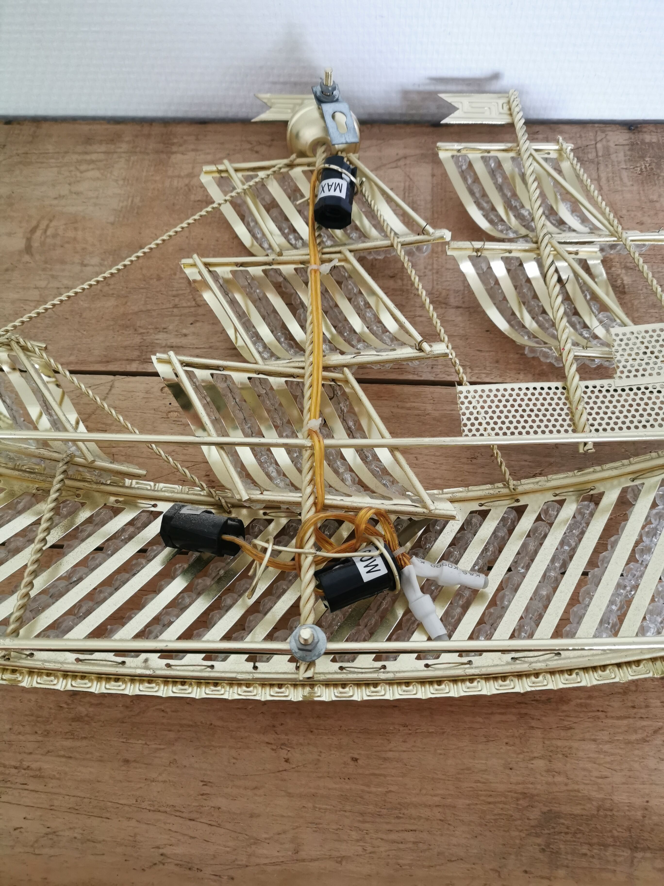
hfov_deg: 51.4
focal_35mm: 27
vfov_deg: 65.3
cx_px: 332
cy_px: 443
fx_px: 691
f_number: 1.8
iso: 320
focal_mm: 5.58
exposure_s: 1/50
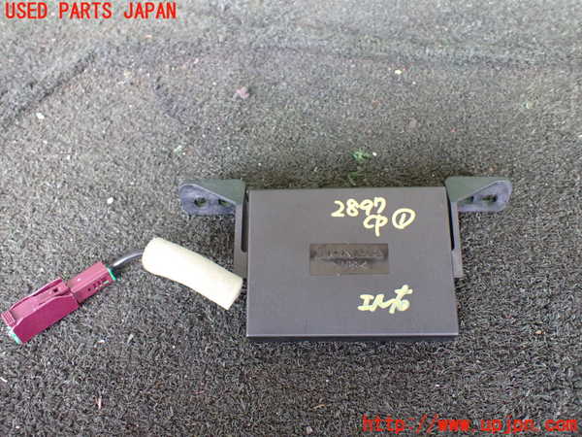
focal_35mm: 30
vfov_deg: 46.8
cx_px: 291
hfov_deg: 60.0
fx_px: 504
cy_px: 218
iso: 800
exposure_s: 1/125
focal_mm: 5.4
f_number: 2.3
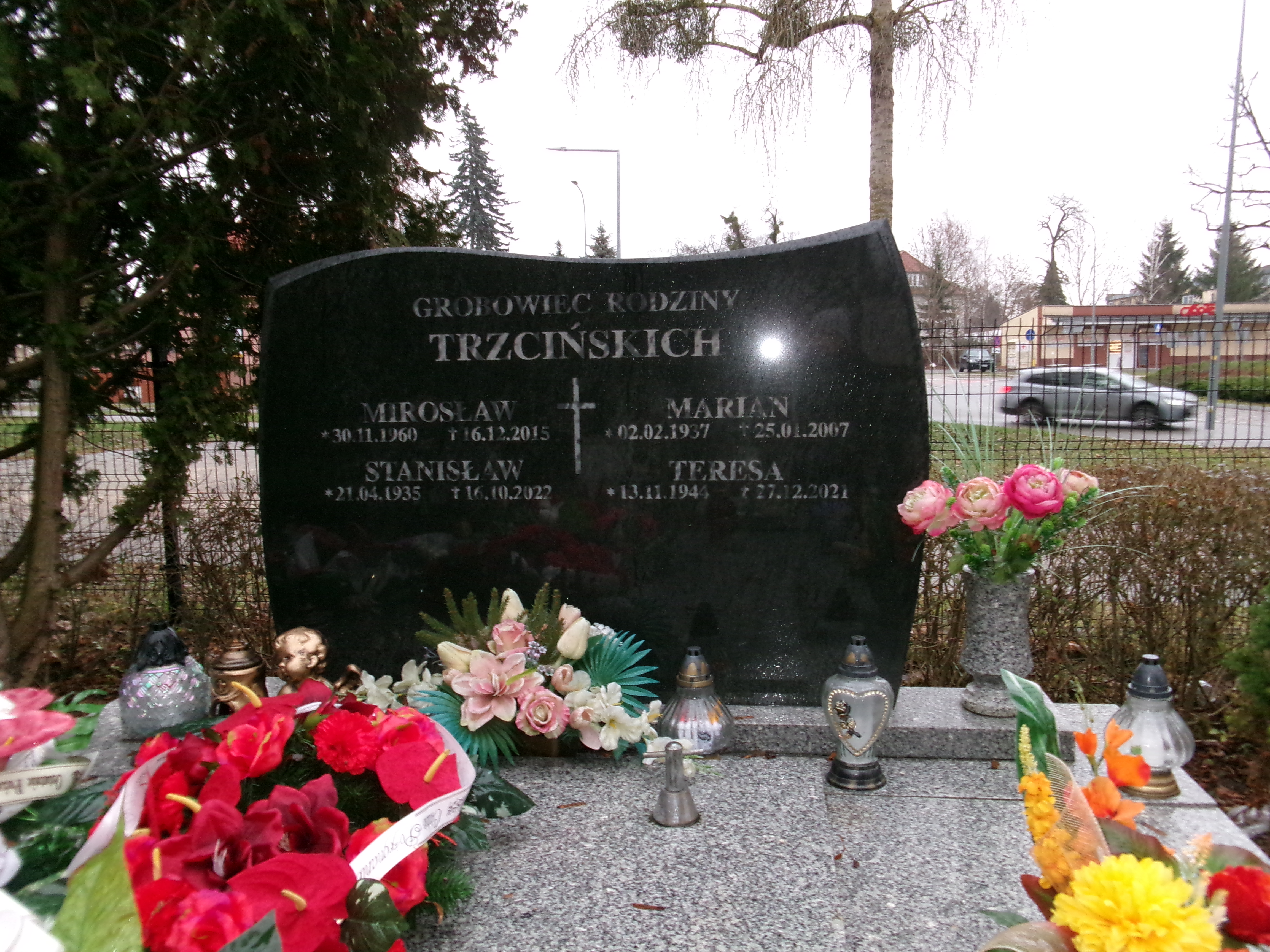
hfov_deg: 63.4
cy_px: 476
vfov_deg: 49.7
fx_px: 1027
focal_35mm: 28
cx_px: 635
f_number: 3.9
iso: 383
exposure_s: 1/34
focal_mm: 5.1
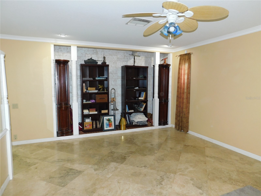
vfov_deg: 58.9
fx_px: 173
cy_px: 98
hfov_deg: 73.9
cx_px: 130
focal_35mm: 23
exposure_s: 1/30
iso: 200
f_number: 3
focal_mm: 4
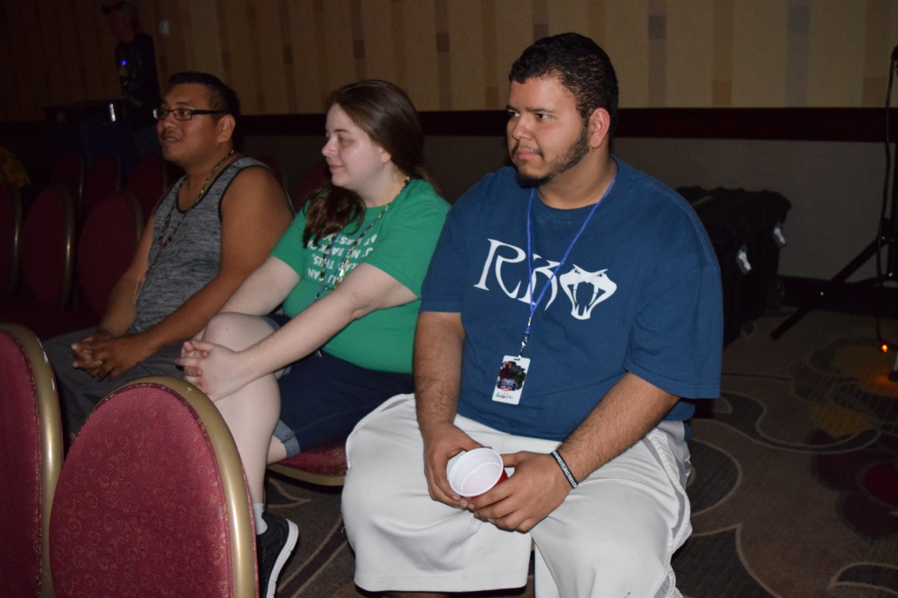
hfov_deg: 57.2
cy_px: 299
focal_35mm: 33
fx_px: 823
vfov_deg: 40.0
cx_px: 449
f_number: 3.8
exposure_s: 1/60
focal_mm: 22
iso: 3200
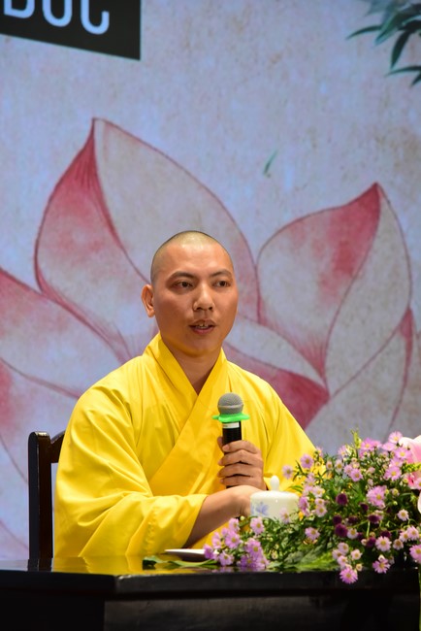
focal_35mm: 120
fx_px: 2103
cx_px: 210
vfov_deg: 17.1
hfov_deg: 11.4
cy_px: 316
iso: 3200
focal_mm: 120
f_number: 7.1
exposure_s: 1/60
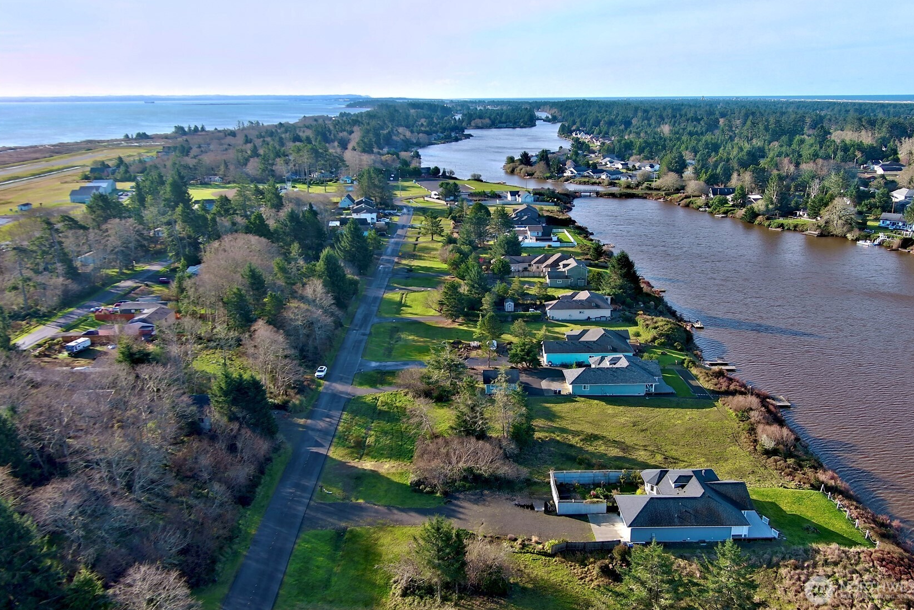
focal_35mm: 30
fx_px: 762
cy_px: 296
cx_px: 468
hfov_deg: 61.9
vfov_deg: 43.6
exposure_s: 1/793
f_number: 2.8
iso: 100
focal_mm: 10.57
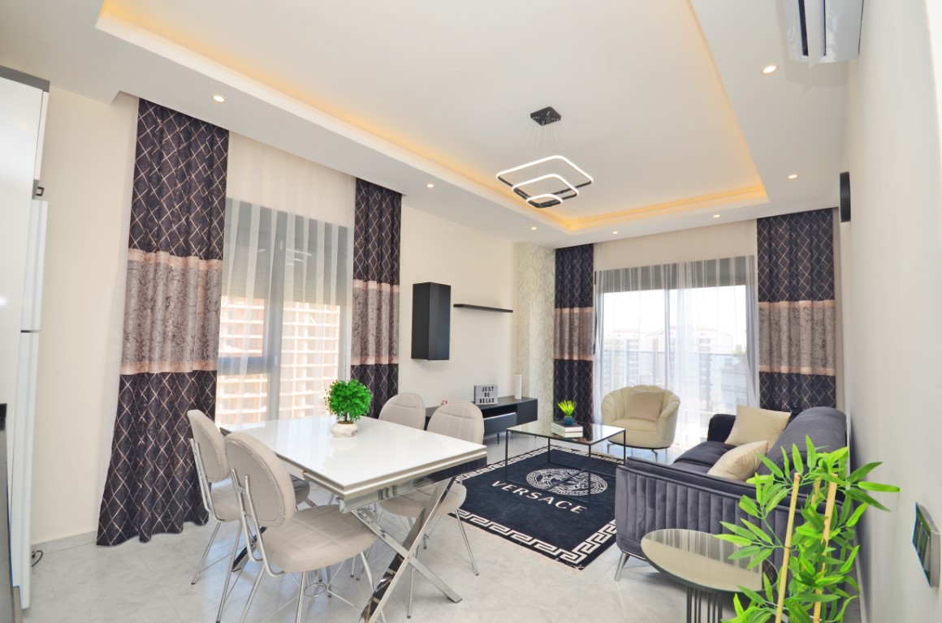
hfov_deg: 100.5
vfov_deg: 77.1
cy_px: 312
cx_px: 471
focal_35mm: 15
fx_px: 392
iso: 180
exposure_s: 1/125
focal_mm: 10
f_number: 5.6
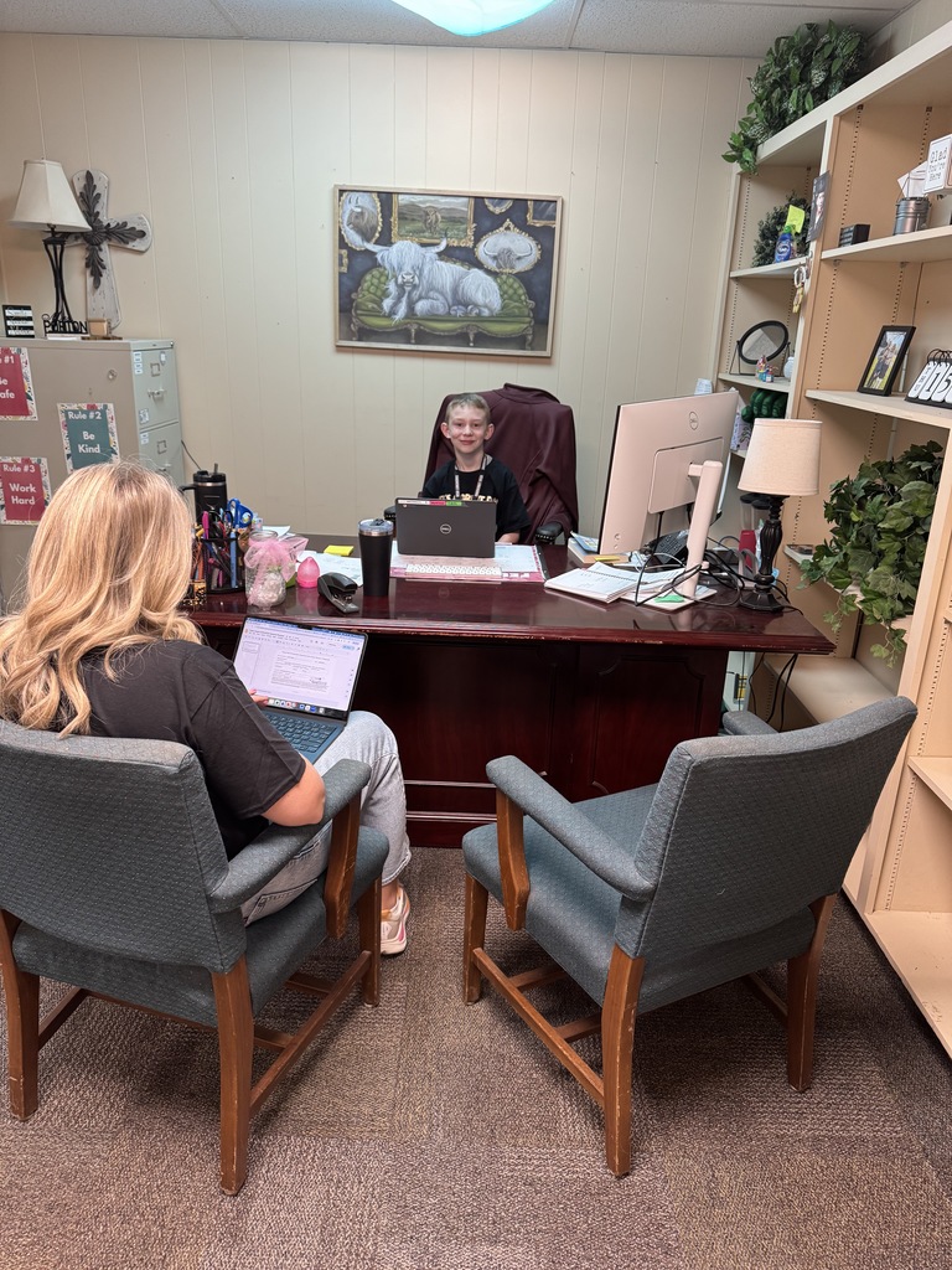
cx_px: 476
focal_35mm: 24
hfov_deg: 56.8
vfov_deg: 71.6
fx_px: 880
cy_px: 635
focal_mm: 6.76
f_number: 1.78
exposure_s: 1/60
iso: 250
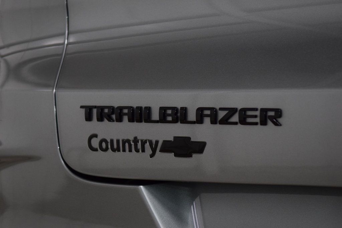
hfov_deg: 19.5
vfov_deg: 13.0
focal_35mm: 105
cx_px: 171
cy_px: 114
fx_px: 998
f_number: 3.5
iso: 1600
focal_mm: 70
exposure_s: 1/125
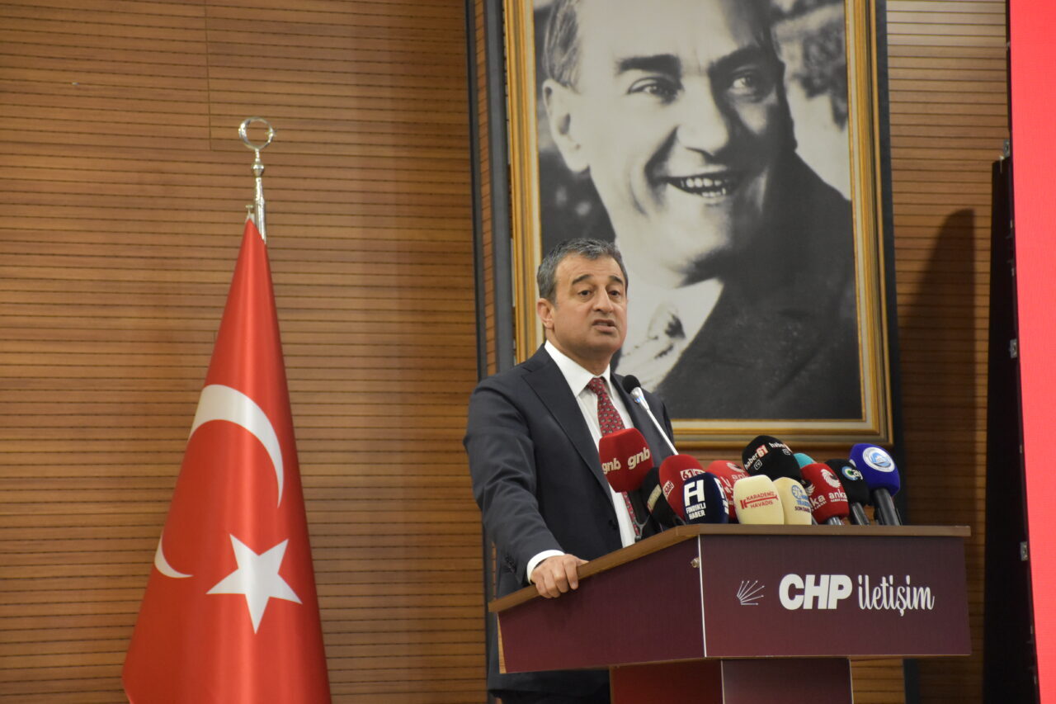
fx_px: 3959
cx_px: 528
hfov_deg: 15.2
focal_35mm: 135
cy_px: 352
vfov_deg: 10.2
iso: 3200
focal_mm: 90
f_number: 5.3
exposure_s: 1/60
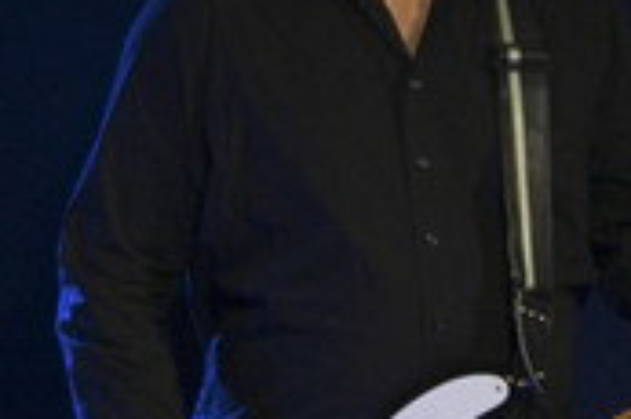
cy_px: 98
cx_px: 64
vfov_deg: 7.5
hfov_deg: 11.2
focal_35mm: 183
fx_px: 3204
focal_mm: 70
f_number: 2.8
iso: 6400
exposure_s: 1/250
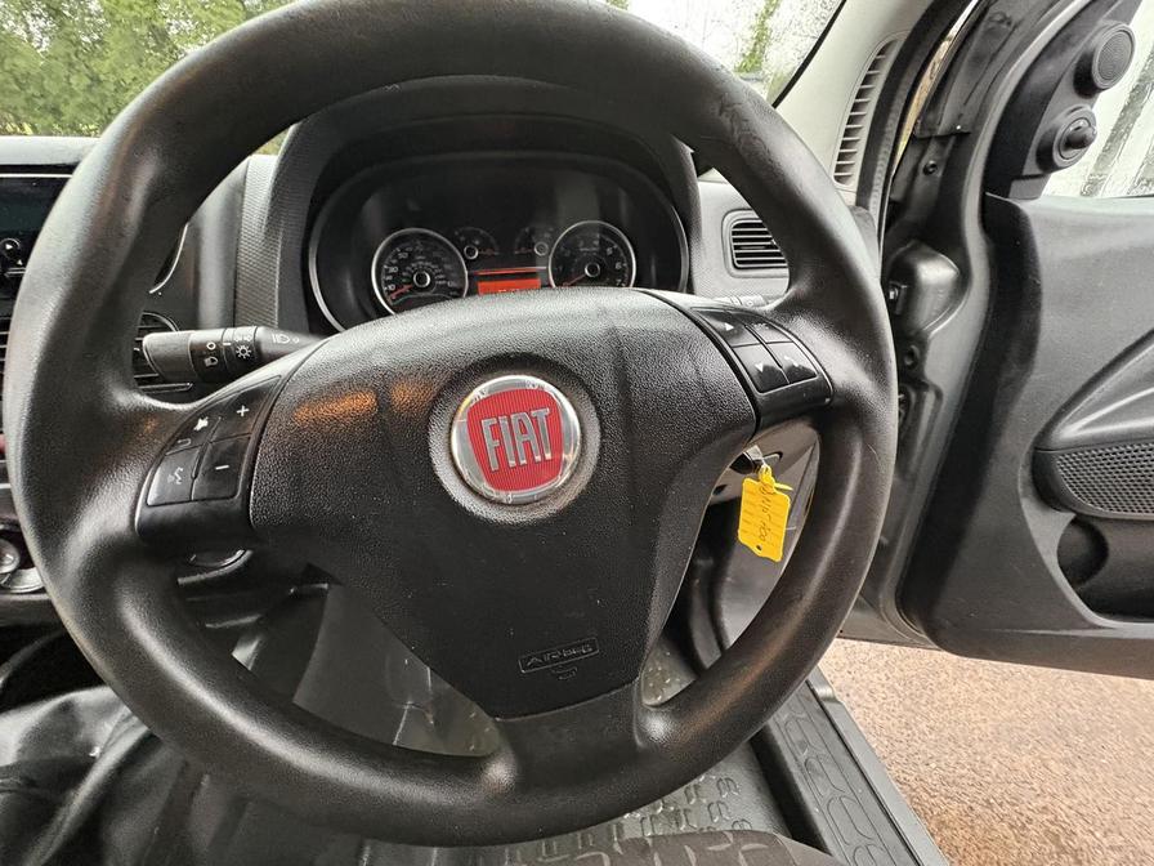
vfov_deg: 85.7
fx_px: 467
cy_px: 433
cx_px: 577
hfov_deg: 102.1
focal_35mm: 14
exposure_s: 1/50
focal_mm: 2.22
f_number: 2.2
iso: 800
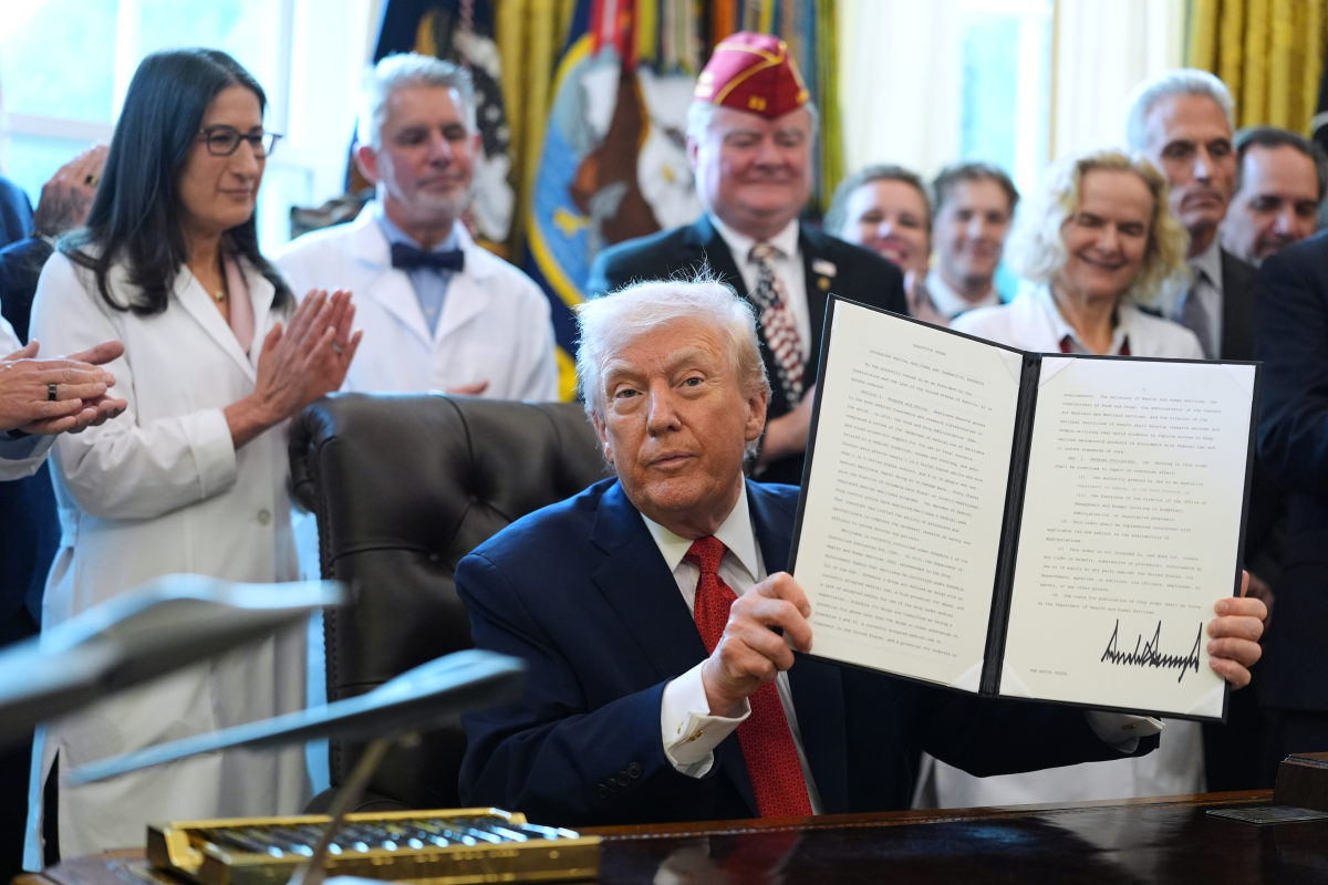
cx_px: 664
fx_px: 2176
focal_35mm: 59
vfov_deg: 23.0
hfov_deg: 33.9
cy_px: 442
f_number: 2
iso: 2500
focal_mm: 59
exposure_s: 1/250
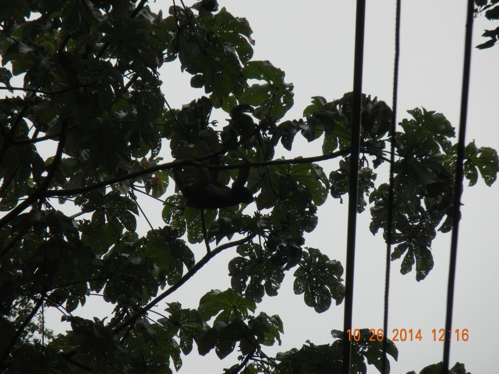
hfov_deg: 6.6
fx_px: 4325
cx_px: 250
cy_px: 187
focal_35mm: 300
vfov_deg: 5.0
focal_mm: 54
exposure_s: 1/440
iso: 160
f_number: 11.2
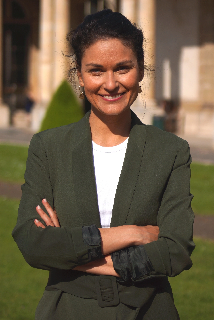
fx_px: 936
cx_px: 107
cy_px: 160
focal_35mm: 105
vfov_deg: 19.5
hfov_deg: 13.0
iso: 100
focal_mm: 70
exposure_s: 1/2500
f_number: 4
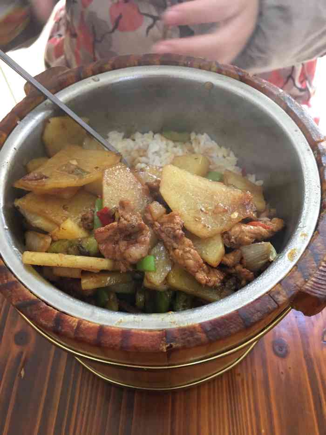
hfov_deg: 48.2
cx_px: 163
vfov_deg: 61.7
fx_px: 364
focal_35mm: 29
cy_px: 218
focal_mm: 4.15
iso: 80
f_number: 2.2
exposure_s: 1/17
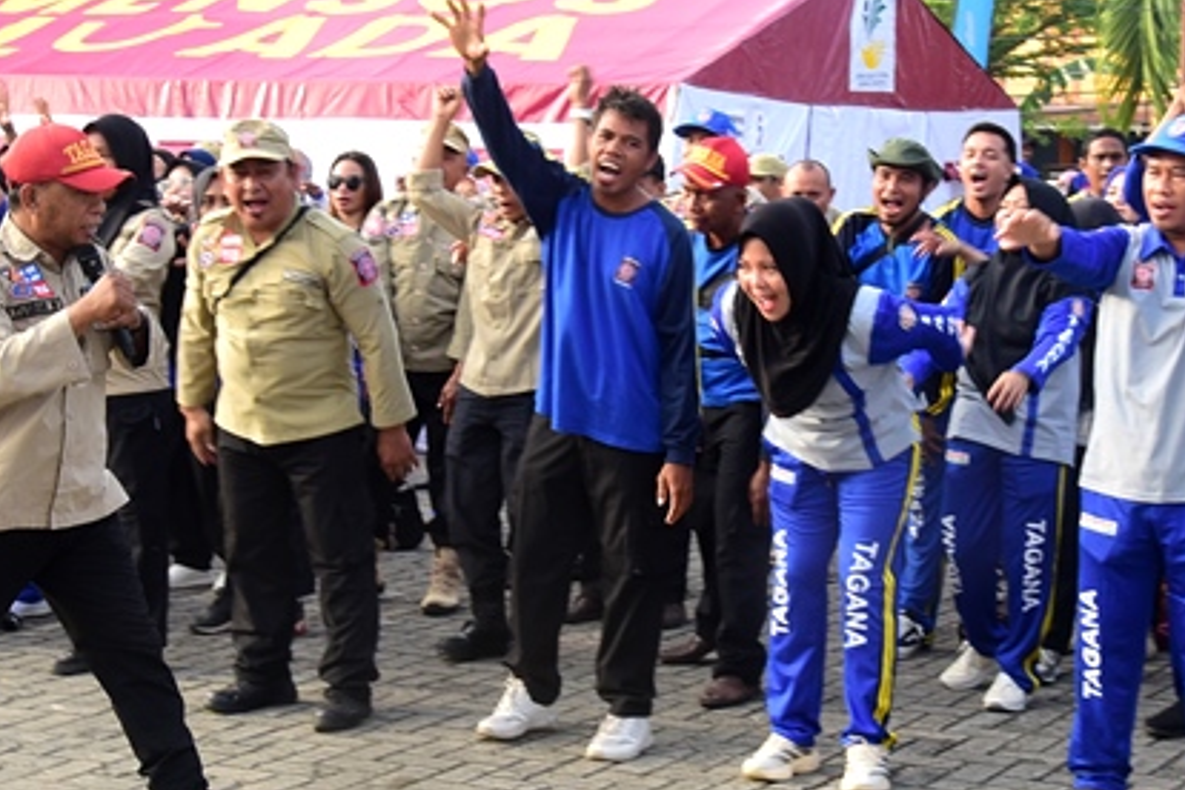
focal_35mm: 85
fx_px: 2798
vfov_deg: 16.1
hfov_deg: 23.9
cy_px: 328
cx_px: 696
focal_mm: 44
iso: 1250
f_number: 11
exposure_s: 1/125
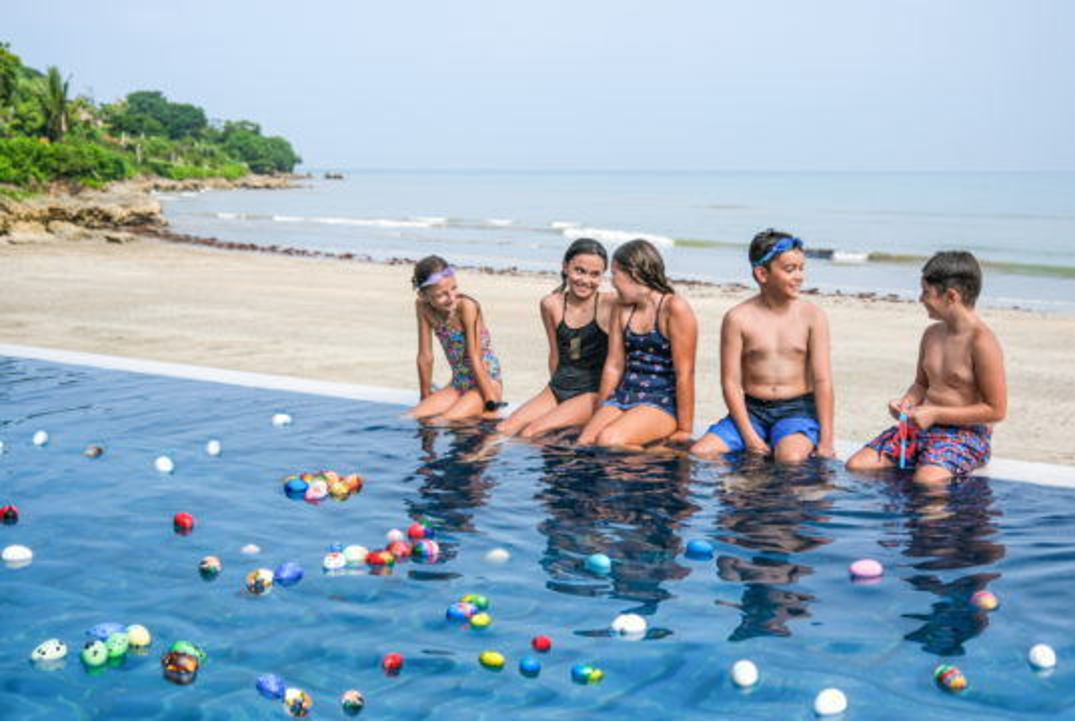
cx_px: 538
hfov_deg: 41.1
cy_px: 360
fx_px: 1436
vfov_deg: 28.2
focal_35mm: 48
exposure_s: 1/8000
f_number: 2.8
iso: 400
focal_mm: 32.1
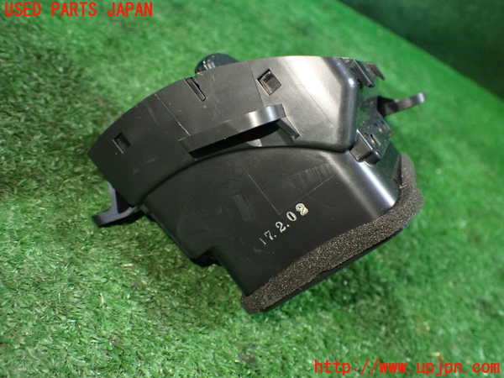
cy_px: 189
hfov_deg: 60.0
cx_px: 252
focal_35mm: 30
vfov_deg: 46.8
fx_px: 437
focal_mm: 5.4
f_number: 2.3
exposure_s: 1/100
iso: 800
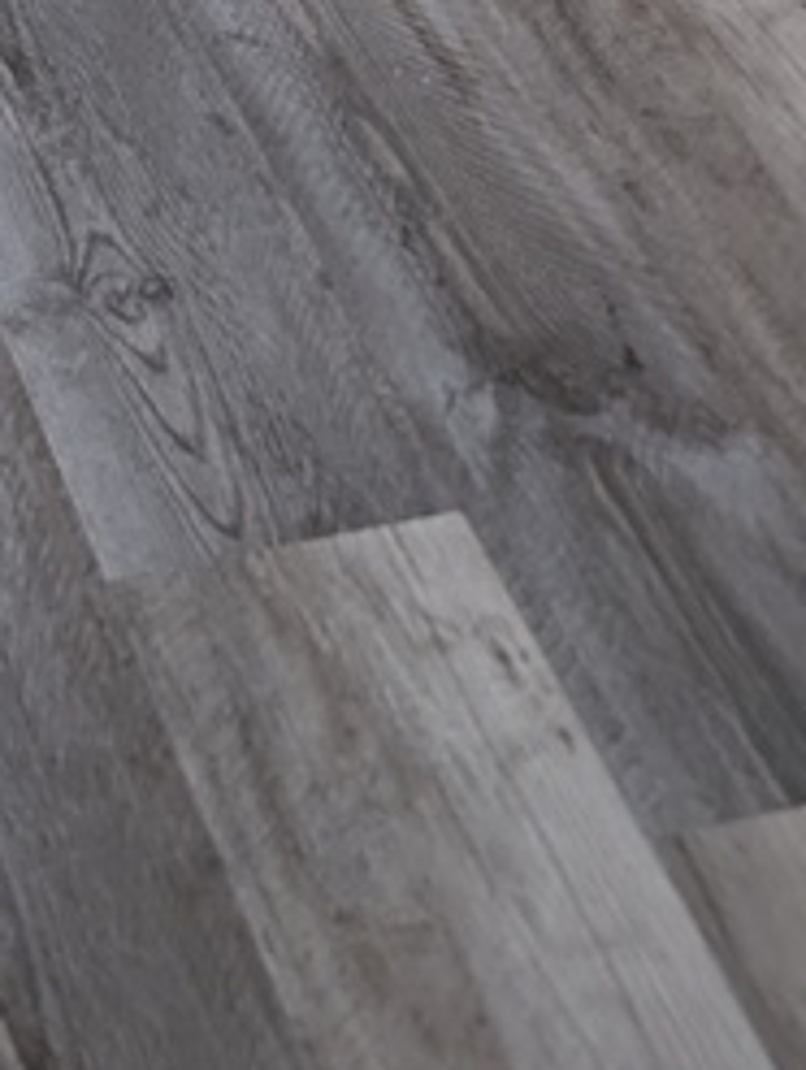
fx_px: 3251
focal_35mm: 105
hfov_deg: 13.3
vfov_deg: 15.0
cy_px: -1109
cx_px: -414
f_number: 1.68
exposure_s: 1/24
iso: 197
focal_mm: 6.9
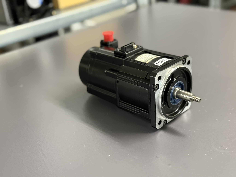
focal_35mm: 48
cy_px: 88
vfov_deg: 30.3
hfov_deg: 39.7
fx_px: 327
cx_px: 118
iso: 400
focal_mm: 6.76
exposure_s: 1/33
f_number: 1.78
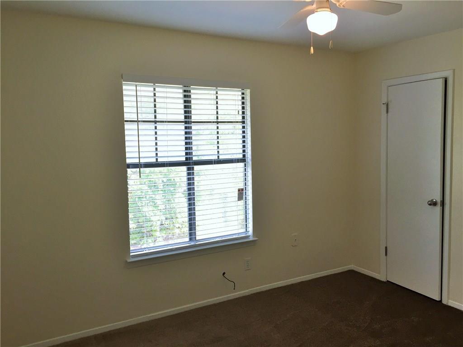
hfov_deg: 61.7
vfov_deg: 48.2
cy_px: 174
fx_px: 388
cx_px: 232
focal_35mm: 29
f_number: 2.2
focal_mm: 4.15
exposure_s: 1/120
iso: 50
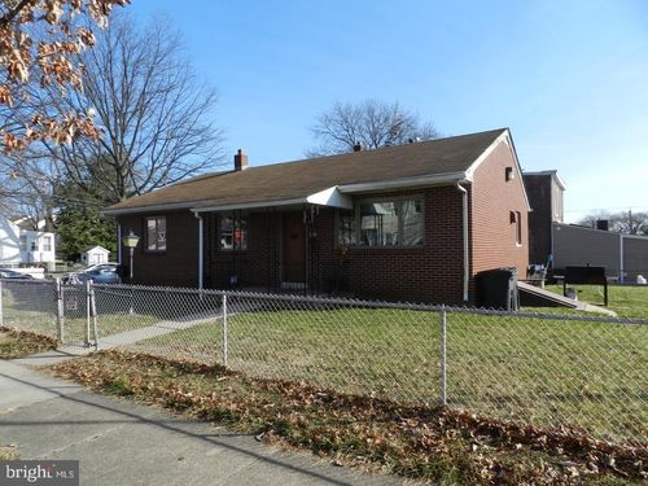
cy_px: 243
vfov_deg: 58.9
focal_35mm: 23
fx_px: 431
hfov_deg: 73.9
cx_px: 324
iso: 160
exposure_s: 1/800
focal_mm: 4
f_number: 4
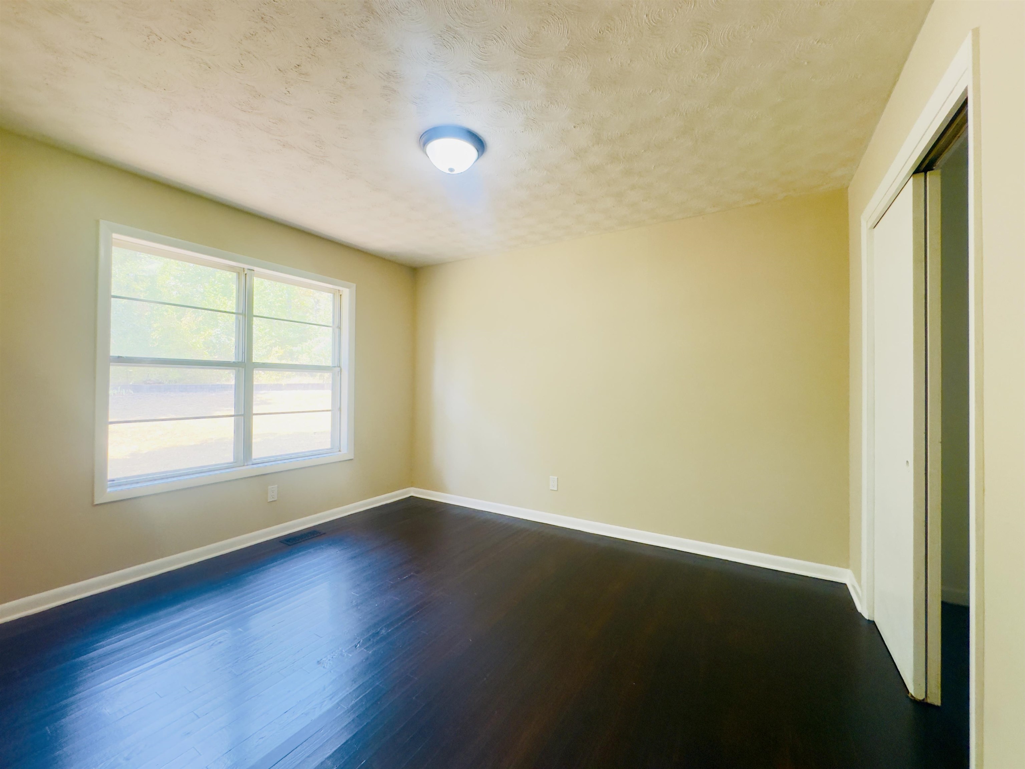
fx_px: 415
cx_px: 512
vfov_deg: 85.7
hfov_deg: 102.1
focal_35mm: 14
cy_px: 384
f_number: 2.2
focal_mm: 2.22
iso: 250
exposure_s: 1/60
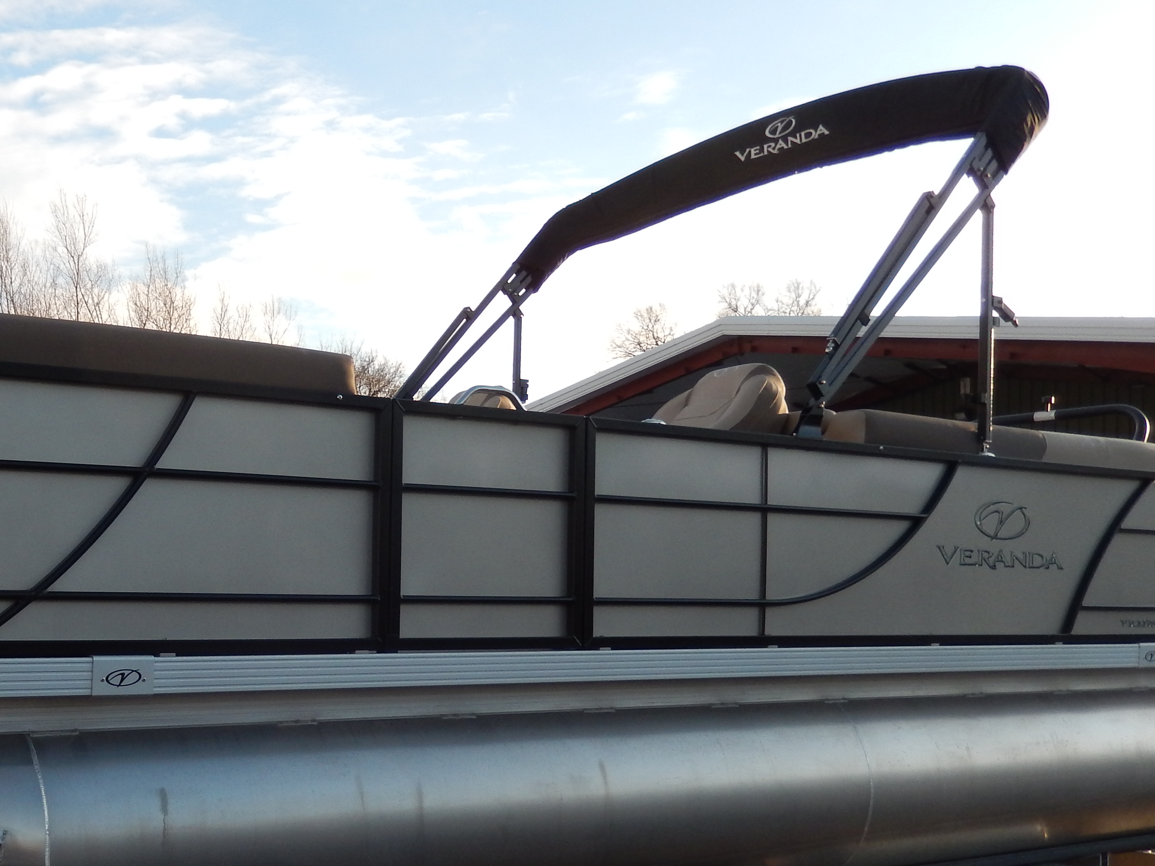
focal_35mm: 43
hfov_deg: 42.7
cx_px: 311
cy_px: 575
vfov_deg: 33.3
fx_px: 1435
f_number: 3.4
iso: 125
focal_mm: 4.5
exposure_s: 1/500
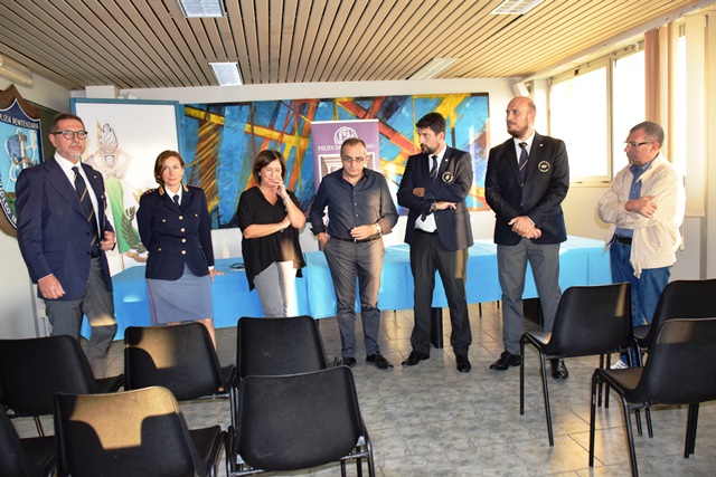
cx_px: 358
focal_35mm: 27
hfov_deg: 67.4
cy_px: 238
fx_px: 537
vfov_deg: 48.0
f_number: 5
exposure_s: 1/100
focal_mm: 18
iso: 800
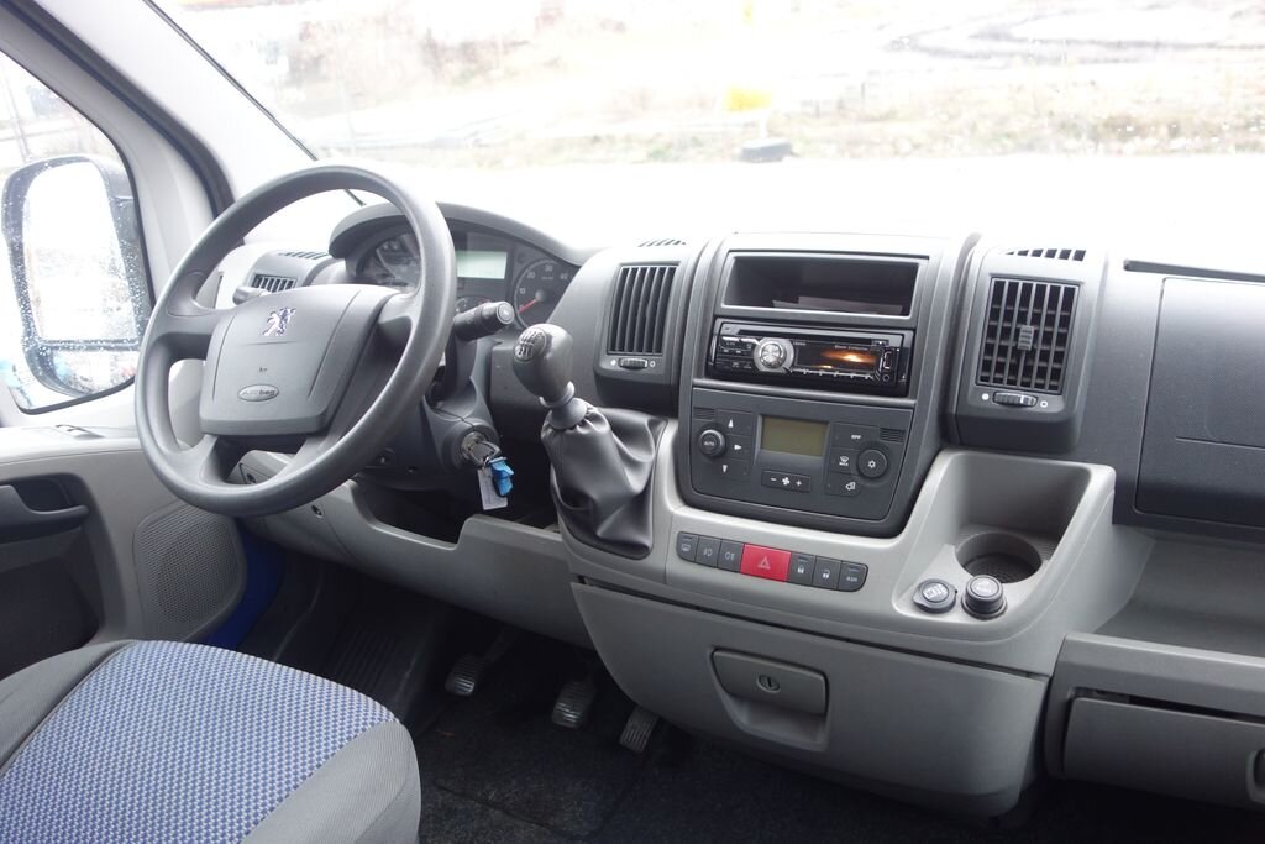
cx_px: 632
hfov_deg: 65.5
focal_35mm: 28
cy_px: 422
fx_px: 984
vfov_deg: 46.4
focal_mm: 10.4
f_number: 1.8
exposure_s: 1/30
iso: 200
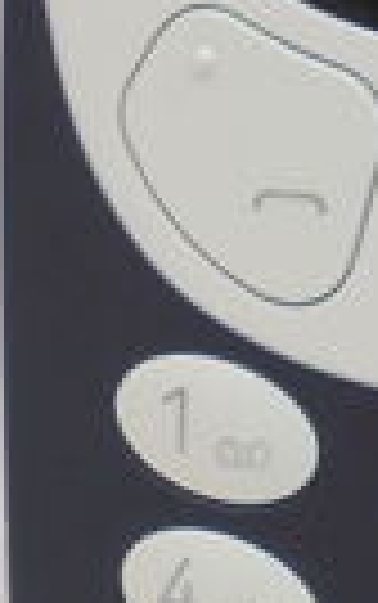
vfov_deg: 3.8
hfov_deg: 2.4
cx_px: -130
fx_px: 9030
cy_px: 558
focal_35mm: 549
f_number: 5.6
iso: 800
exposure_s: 1/80
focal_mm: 50
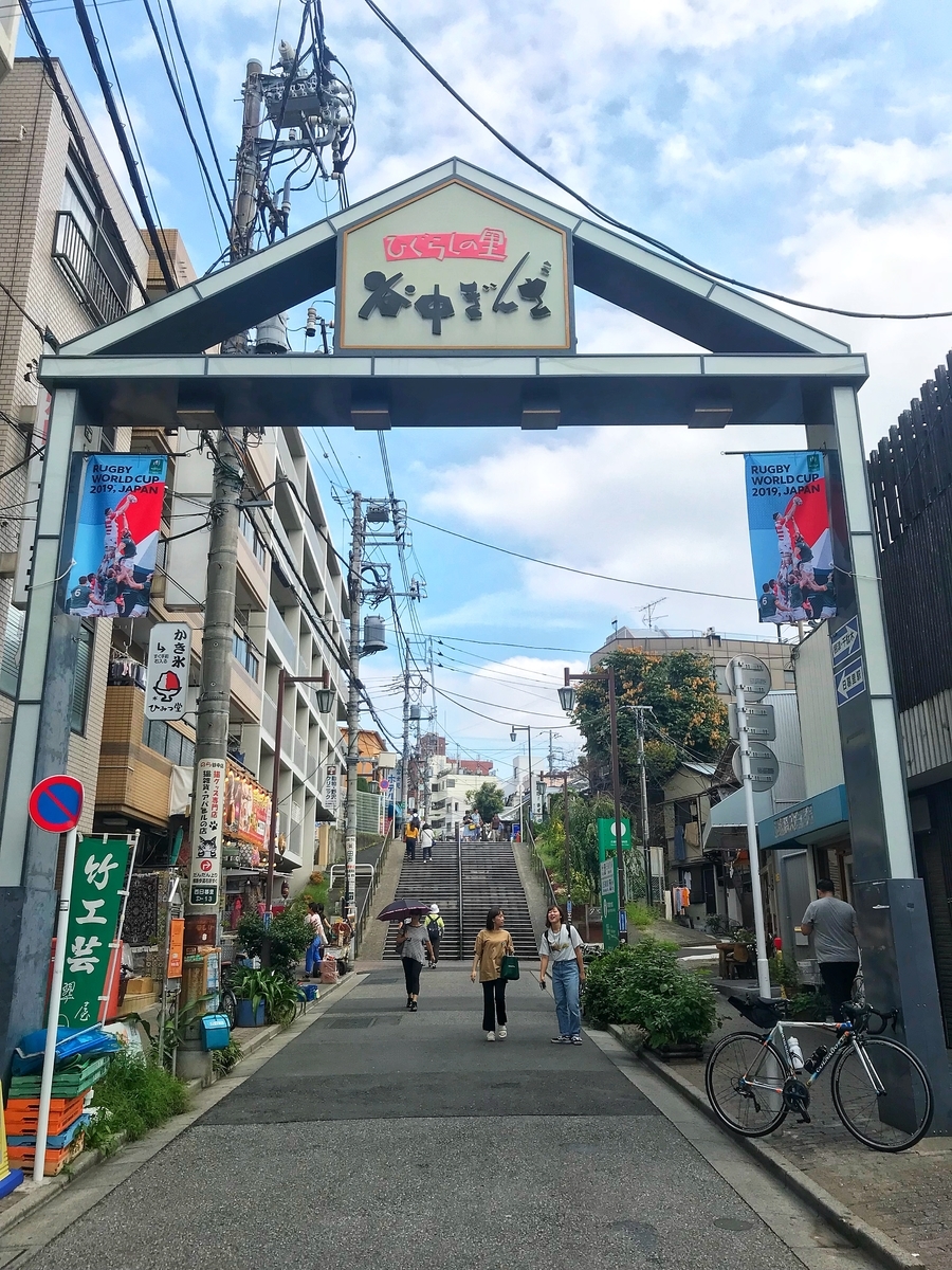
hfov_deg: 49.7
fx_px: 1027
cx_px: 476
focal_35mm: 28
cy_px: 635
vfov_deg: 63.4
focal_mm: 3.99
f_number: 1.8
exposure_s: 1/1546
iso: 20
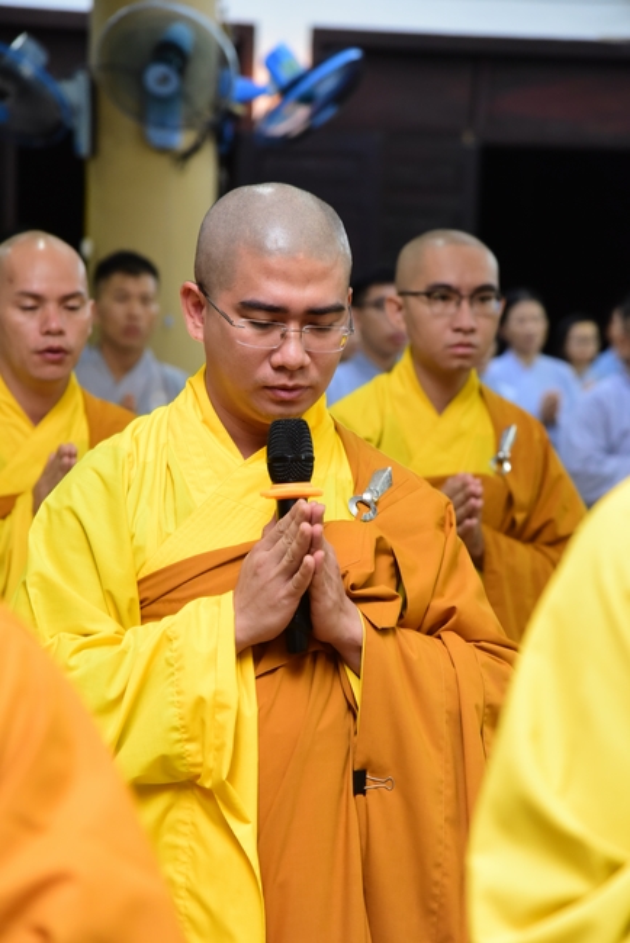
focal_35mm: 120
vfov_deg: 17.1
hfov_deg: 11.4
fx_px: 3146
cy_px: 472
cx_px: 315
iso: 3200
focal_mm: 120
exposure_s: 1/40
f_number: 5.6
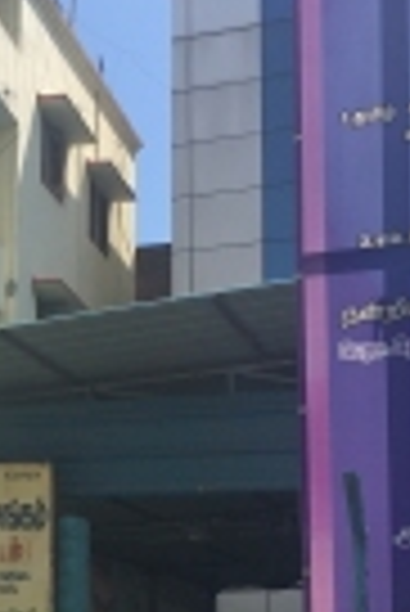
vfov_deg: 23.8
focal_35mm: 84
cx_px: -68
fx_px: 1431
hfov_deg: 15.7
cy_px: 502
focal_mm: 4.15
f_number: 2.2
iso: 32
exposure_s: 1/2083
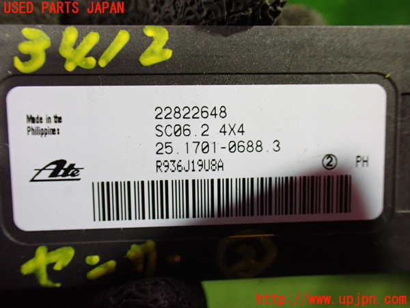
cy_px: 154
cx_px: 205
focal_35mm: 30
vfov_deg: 46.8
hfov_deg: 60.0
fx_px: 355
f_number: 2.3
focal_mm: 5.4
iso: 800
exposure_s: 1/50
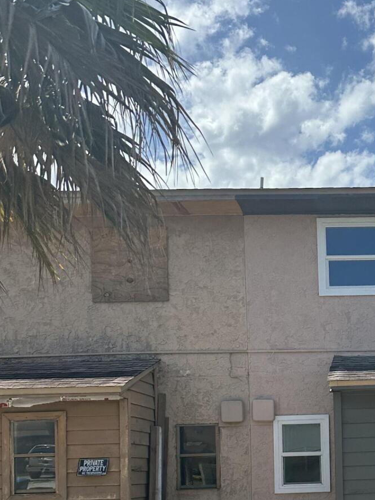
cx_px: 418
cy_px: 442
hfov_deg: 25.0
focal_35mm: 54
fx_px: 780
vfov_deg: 33.8
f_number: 1.78
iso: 80
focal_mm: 6.86
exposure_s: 1/5848
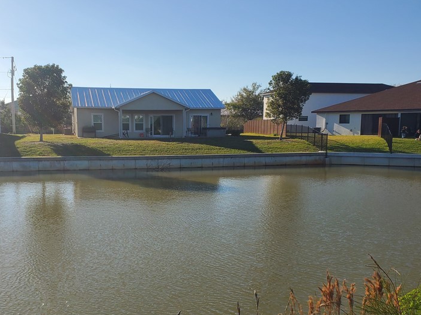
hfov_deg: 48.8
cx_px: 172
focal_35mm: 38
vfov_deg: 37.5
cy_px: 196
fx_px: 462
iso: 50
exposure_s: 1/2082
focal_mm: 4.3
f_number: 2.4
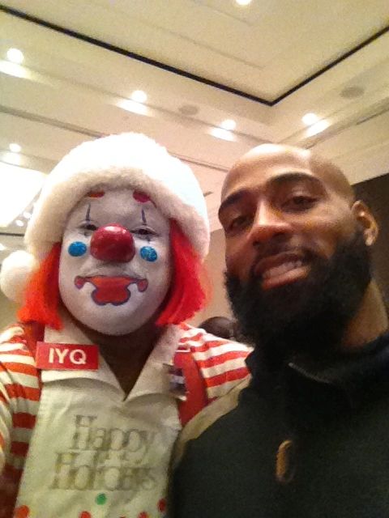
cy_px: 259
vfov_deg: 52.6
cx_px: 194
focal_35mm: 35
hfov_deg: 40.7
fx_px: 524
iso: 640
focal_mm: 1.85
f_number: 2.4
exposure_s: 1/30
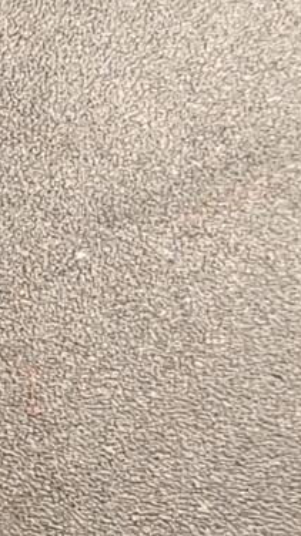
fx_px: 1706
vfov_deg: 15.2
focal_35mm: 120
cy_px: 998
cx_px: -455
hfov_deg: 9.0
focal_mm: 2.32
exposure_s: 1/76.4
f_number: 2
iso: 160
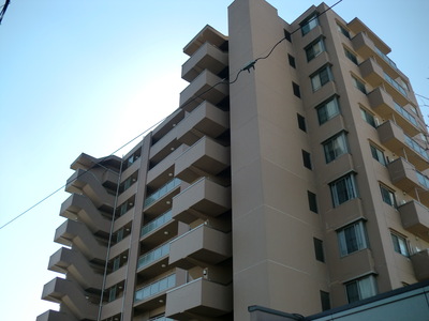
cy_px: 160
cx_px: 214
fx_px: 434
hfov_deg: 52.6
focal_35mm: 35
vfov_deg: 40.7
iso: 64
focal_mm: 6.3
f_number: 3.1
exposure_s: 1/800
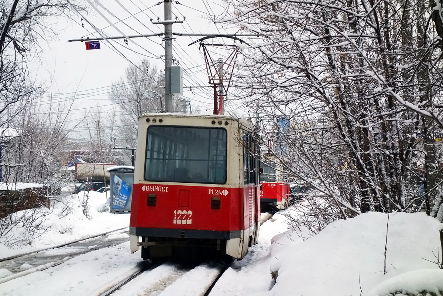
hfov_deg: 20.4
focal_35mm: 100
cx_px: 222
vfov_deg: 13.7
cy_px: 148
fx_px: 1230
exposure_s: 1/500
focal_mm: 37.1
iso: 160
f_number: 4.9
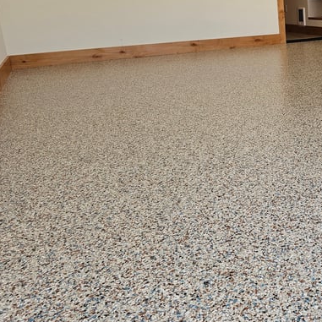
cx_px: 321
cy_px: 106
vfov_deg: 40.4
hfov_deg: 36.8
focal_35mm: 41
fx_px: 431
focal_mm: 6.3
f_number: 1.7
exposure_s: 1/120
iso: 25
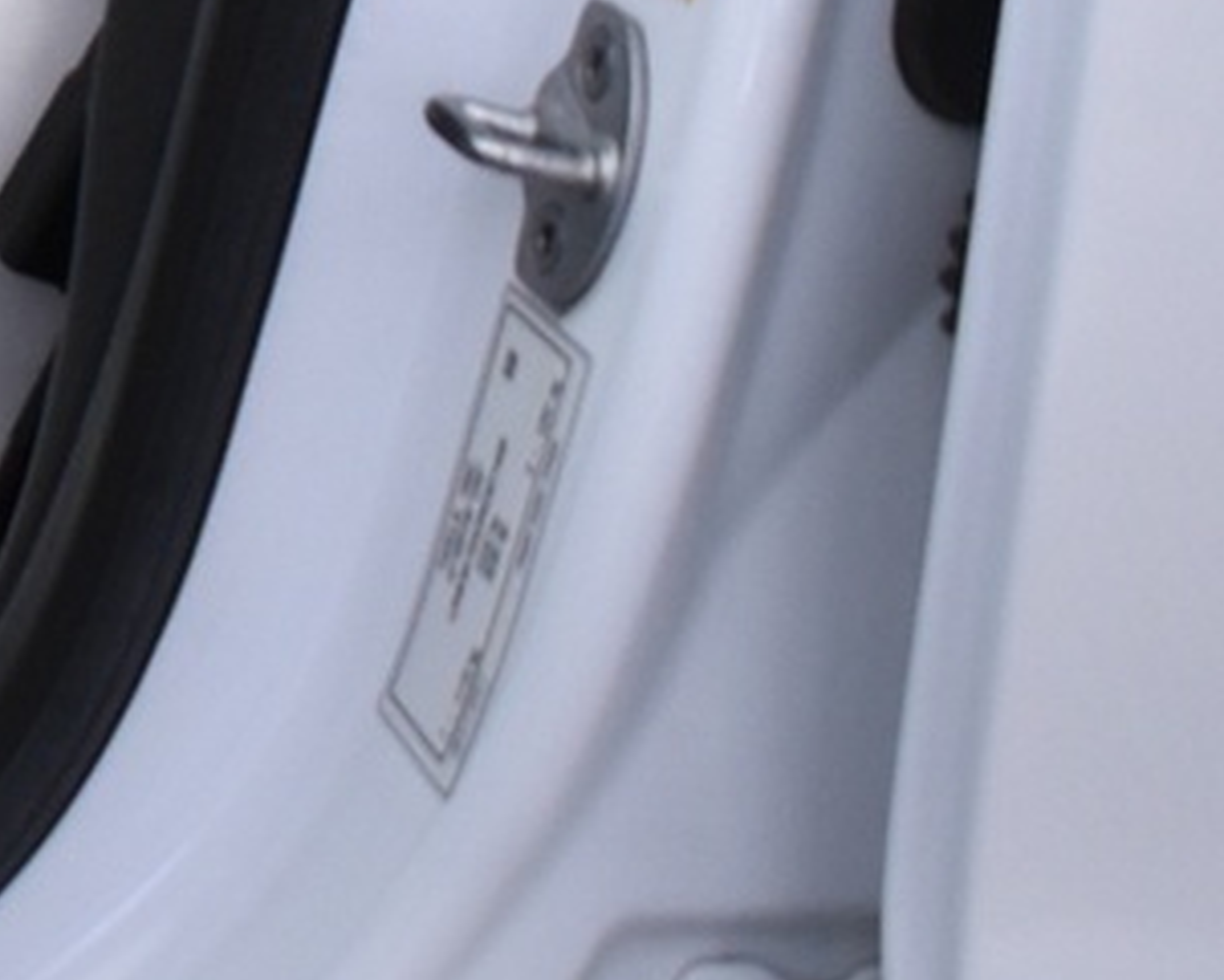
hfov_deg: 12.5
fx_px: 4928
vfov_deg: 10.7
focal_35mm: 136
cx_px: -1183
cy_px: -781
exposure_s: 1/30
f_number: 3.5
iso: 1100
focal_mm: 18
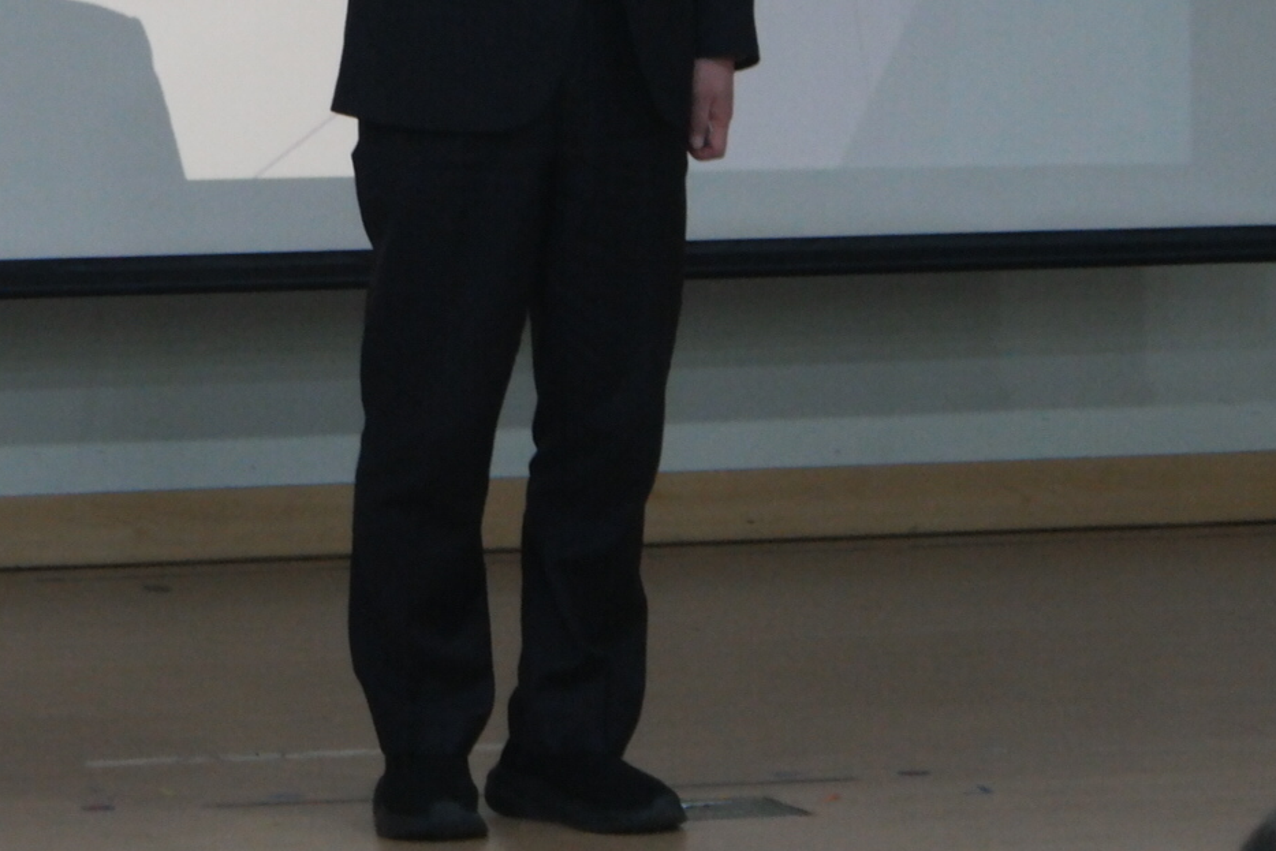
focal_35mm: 269
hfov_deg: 7.6
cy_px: -546
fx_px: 9535
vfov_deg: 5.1
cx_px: -7
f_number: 5.6
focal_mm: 50
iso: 1600
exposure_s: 1/80
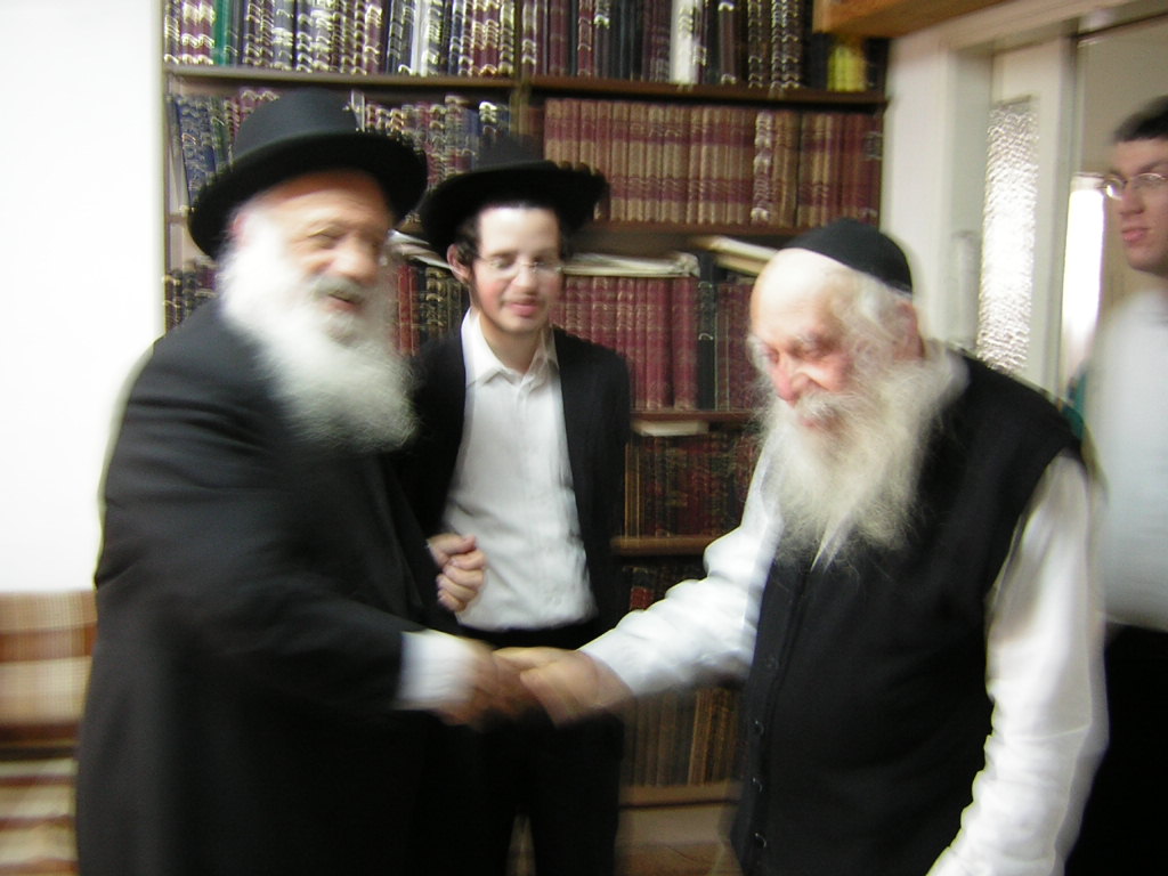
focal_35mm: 36
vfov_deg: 39.7
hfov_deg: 51.4
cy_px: 438
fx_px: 1215
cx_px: 584
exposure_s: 1/4.7
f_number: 2.6
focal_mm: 4.7
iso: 58
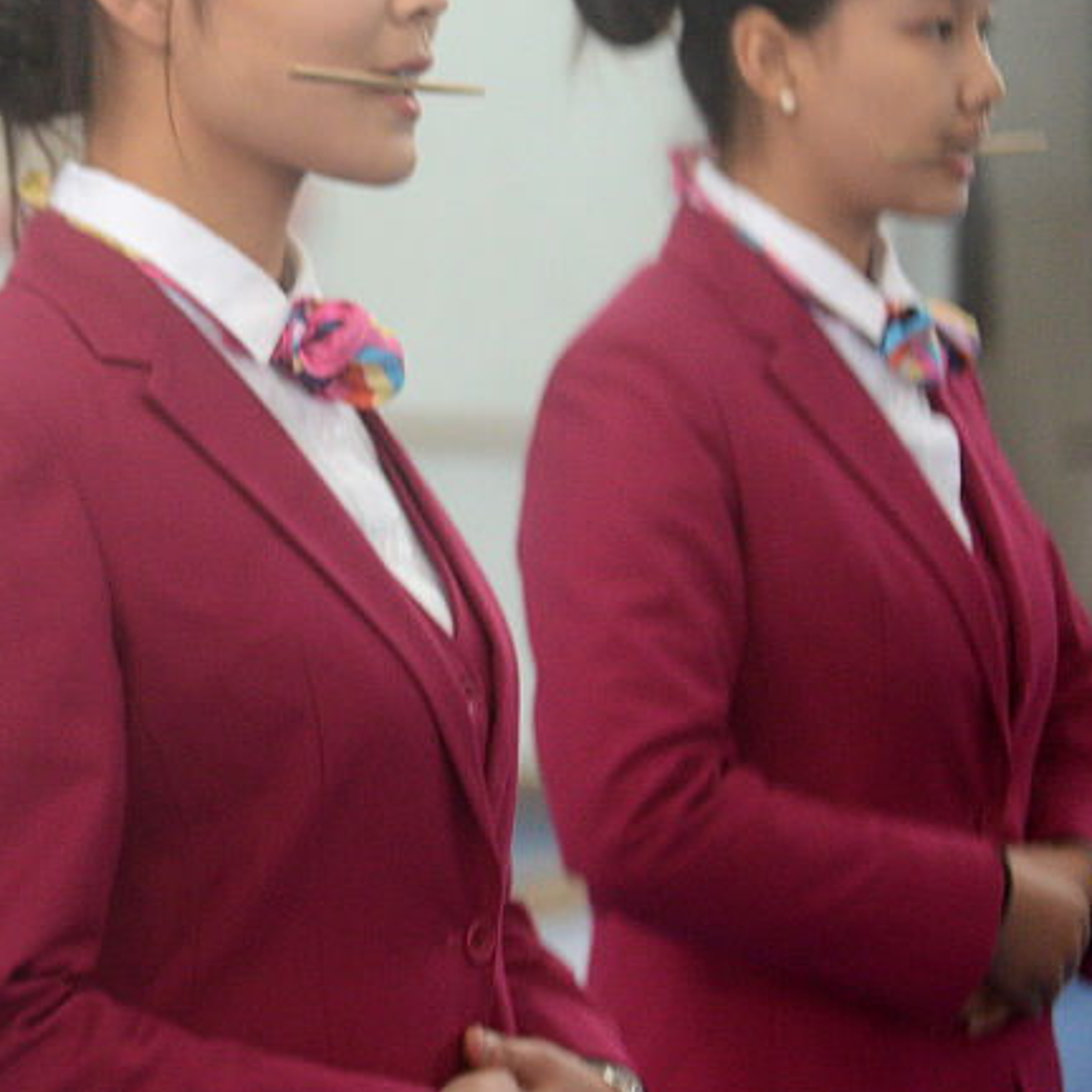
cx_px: -404
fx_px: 5889
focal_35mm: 165
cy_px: 358
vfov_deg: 10.6
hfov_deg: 10.3
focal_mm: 70
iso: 2000
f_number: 2.8
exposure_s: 1/160
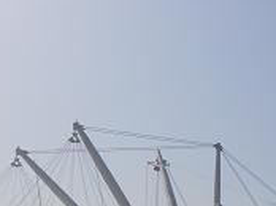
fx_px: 685
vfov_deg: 16.8
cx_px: 304
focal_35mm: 86
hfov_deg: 21.6
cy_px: 193
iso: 80
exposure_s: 1/320
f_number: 9
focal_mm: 5.8
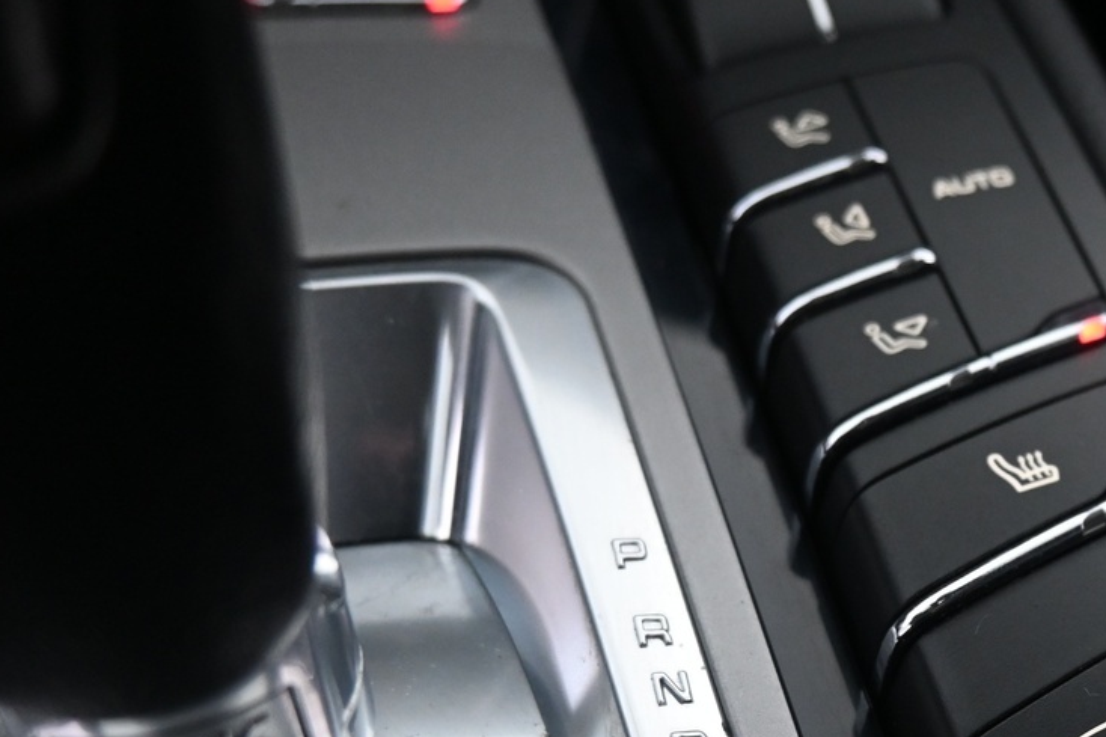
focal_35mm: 53
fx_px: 1628
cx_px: 1058
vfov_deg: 24.9
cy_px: 630
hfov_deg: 34.7
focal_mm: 16
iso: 1400
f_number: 3.5
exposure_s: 1/25
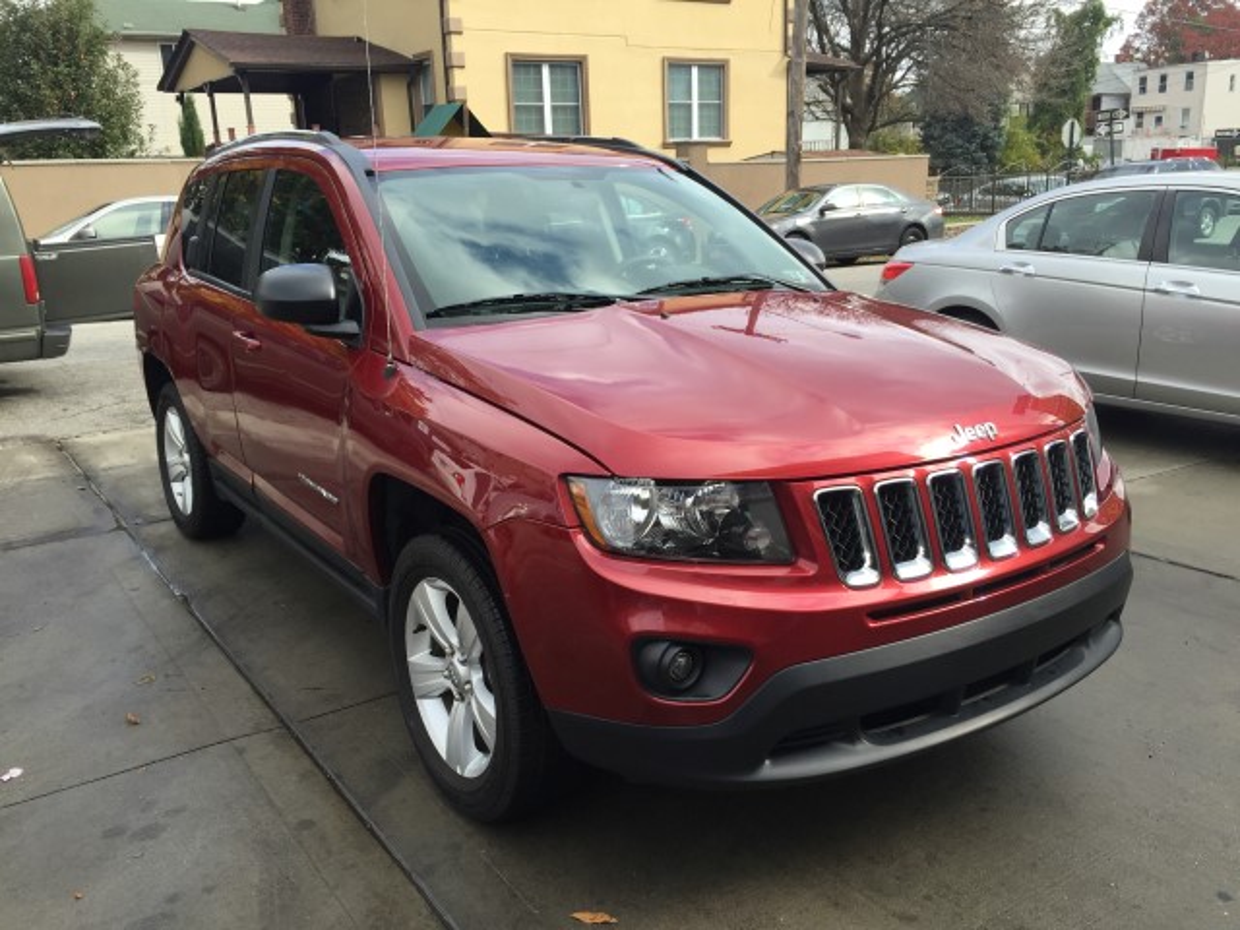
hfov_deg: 61.7
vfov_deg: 48.2
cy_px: 465
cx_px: 620
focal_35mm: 29
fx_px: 1039
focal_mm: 4.15
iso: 32
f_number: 2.2
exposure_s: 1/471
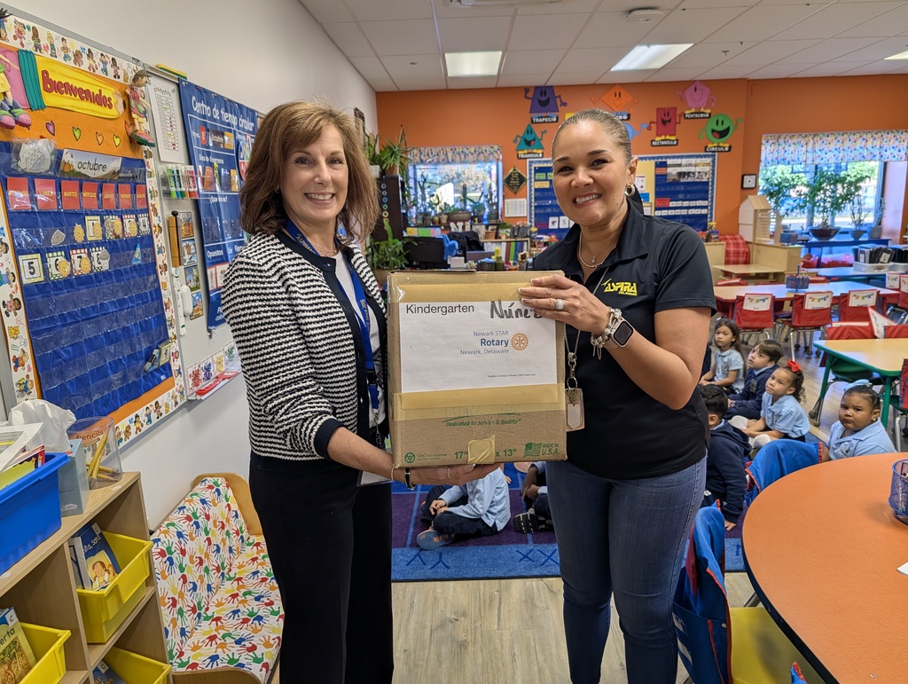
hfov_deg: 71.5
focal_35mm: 24
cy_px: 342
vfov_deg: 56.9
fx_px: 630
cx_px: 454
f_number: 1.68
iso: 17
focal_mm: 6.9
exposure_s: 1/152
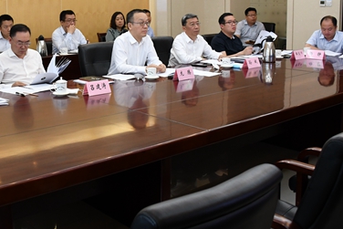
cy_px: 51
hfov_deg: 41.2
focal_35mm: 46
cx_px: 77
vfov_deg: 28.7
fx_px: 438
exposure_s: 1/80
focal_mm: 18
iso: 1250
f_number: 4.5
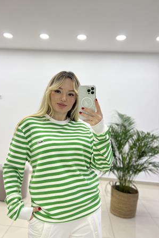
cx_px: 68
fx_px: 185
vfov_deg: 65.5
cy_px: 119
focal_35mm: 28
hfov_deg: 46.3
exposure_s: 1/100
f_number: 1.5
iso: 80
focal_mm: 5.7
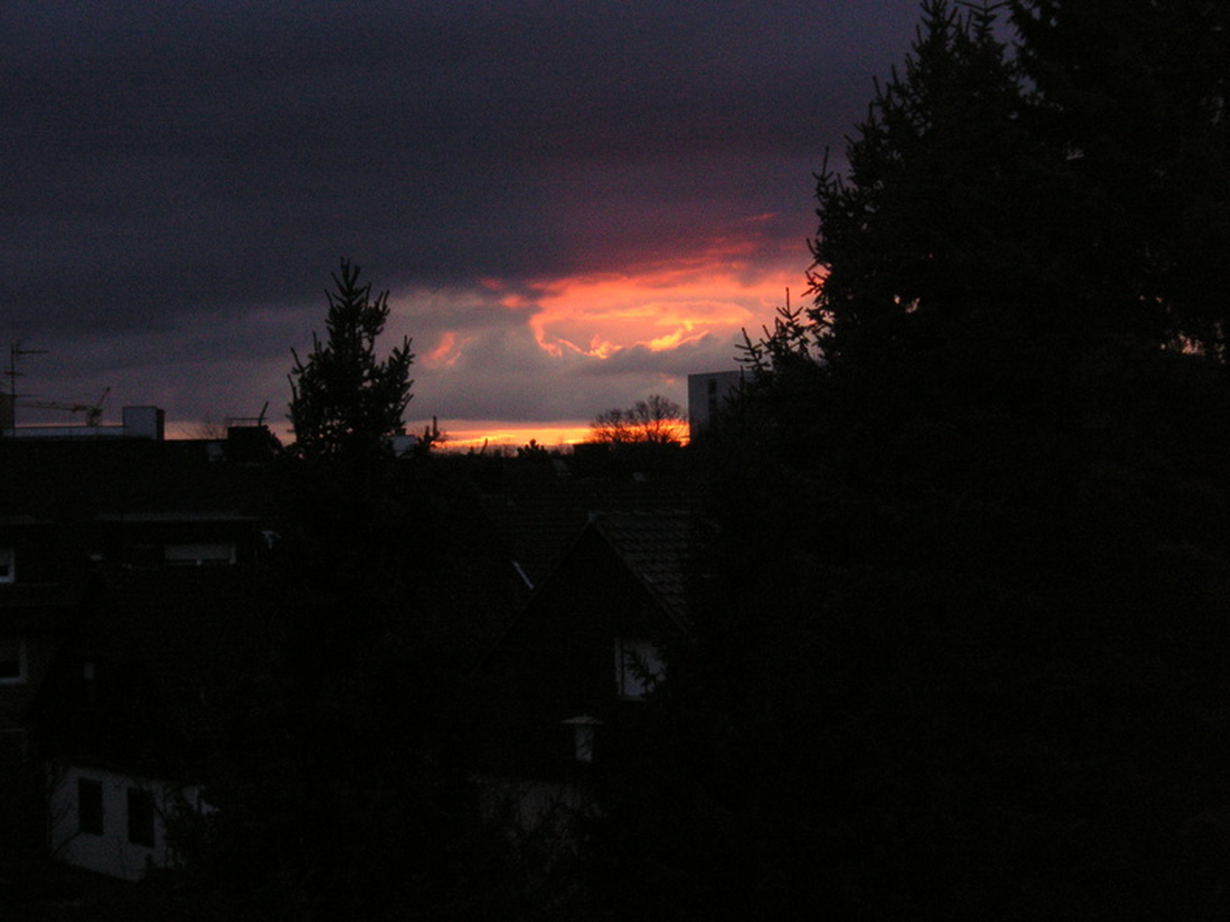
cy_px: 461
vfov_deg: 14.1
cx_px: 615
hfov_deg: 18.7
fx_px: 3731
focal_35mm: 105
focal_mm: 17.1
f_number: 5
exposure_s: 1/105
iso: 160
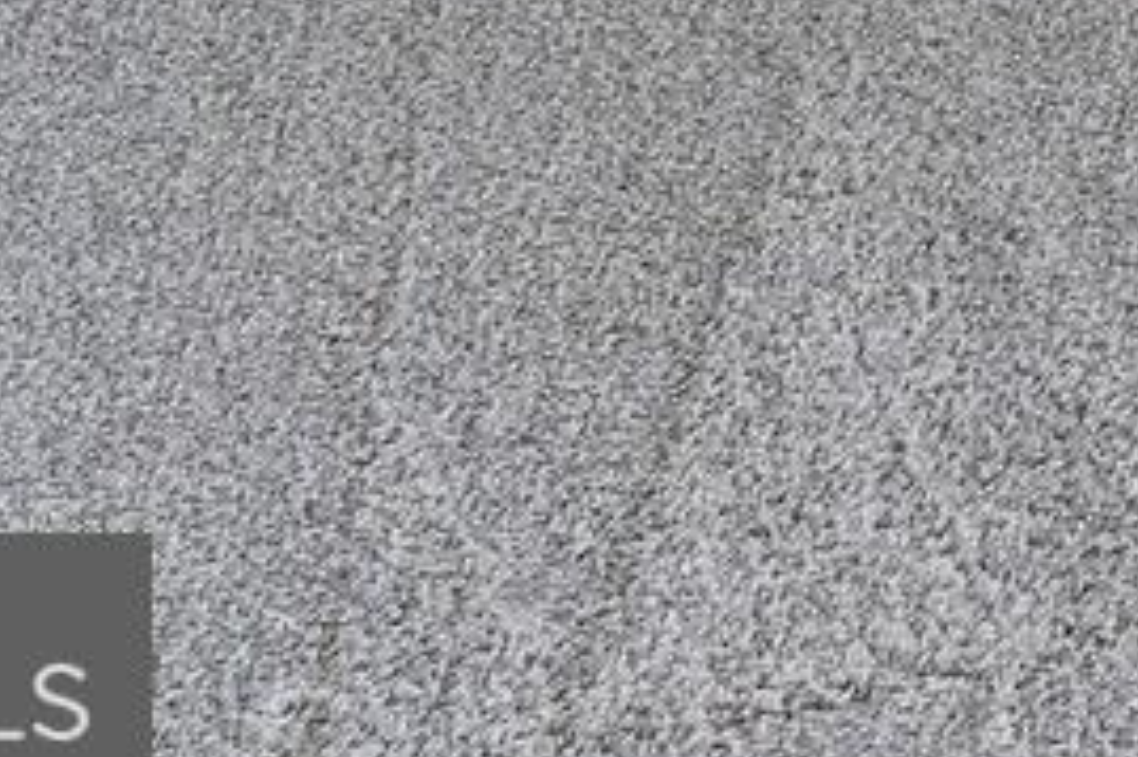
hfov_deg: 10.2
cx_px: 3545
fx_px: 4328
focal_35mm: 137
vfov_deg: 7.6
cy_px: -2045
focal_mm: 18
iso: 400
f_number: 7.1
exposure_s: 1/30
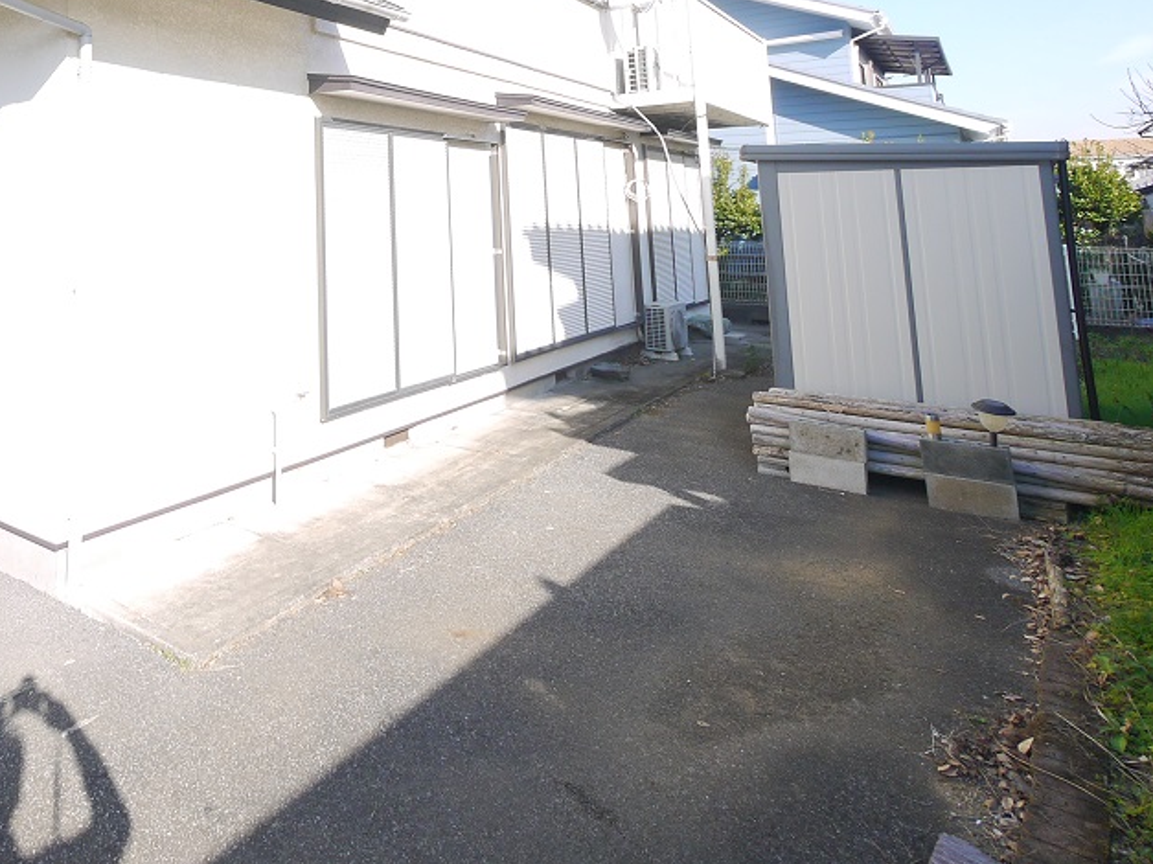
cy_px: 108
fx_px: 833
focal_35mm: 25
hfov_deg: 62.7
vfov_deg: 49.7
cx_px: 210
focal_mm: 7
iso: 160
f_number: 6.3
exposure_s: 1/250
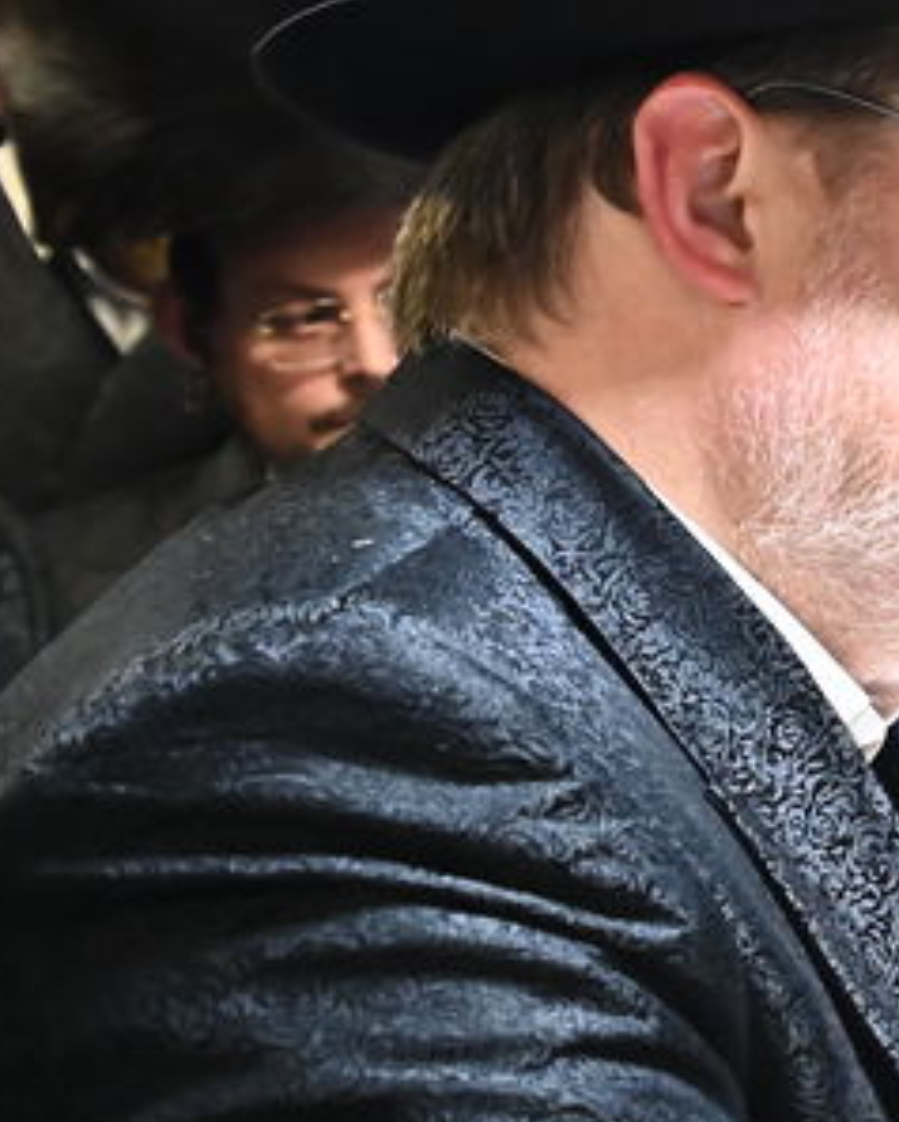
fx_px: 4253
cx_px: 2497
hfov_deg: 9.8
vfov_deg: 15.0
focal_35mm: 128
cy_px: 425
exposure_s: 1/200
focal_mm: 29
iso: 3200
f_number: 4.5
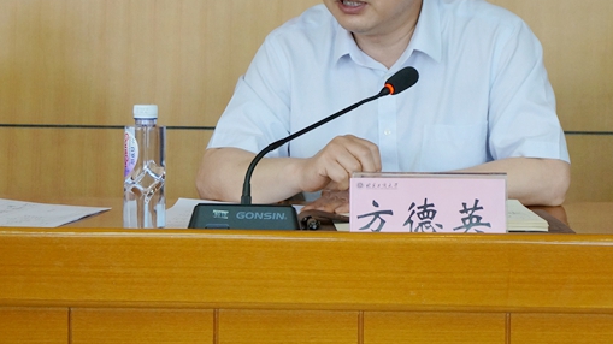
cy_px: 83
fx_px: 1284
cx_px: 364
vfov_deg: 15.2
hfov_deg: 26.8
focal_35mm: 79
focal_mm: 32
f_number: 5.6
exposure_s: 1/50
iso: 1000
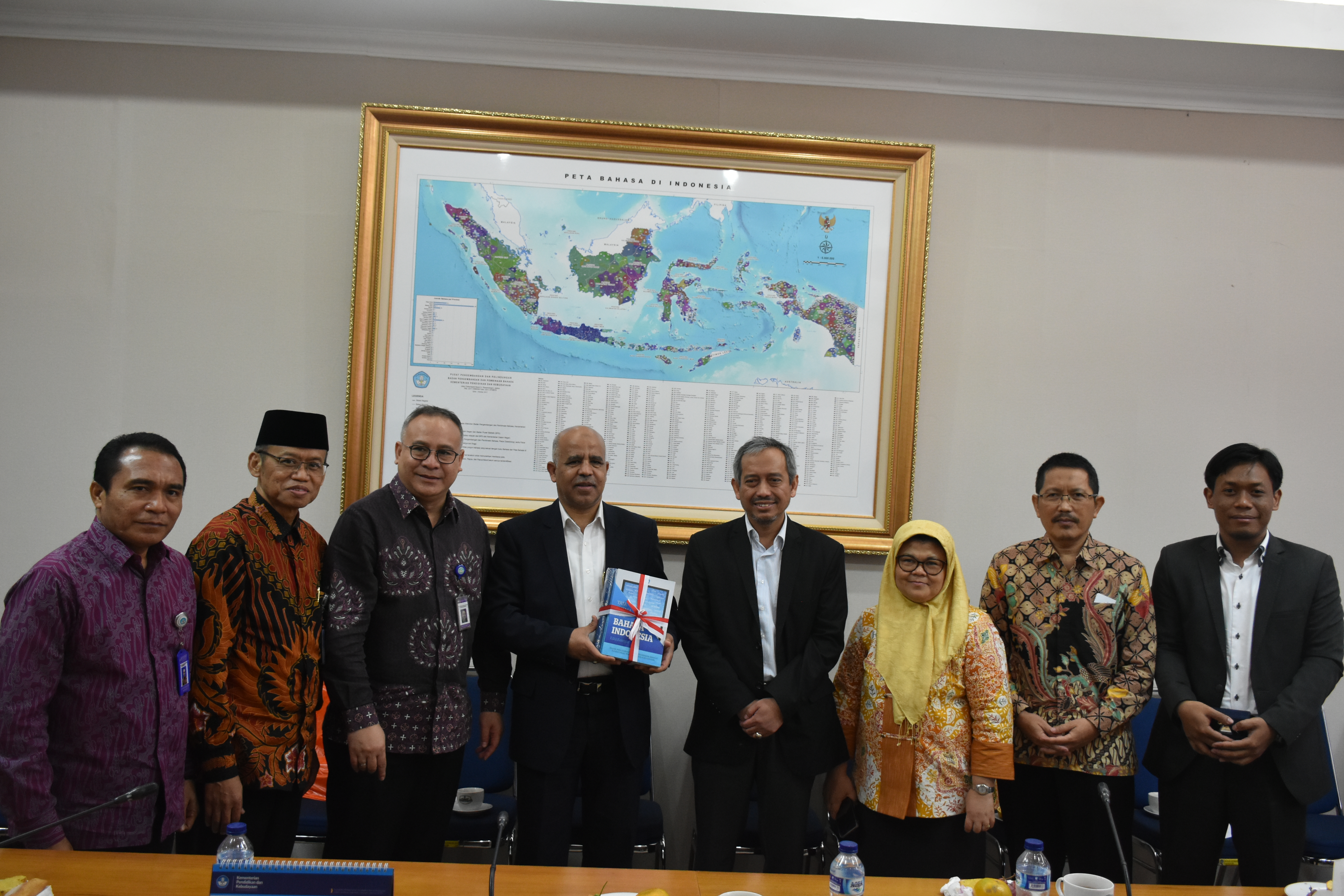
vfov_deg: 43.6
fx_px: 1120
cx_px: 672
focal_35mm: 30
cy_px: 448
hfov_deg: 61.9
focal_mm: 20
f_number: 4
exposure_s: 1/60
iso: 1600
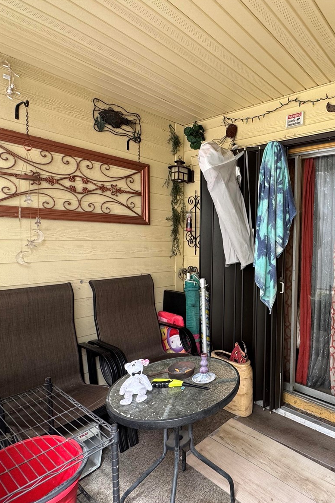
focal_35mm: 20
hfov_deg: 55.2
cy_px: 256
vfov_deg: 84.0
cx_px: 291
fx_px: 279
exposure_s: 1/99
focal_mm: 2.22
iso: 125
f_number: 2.2
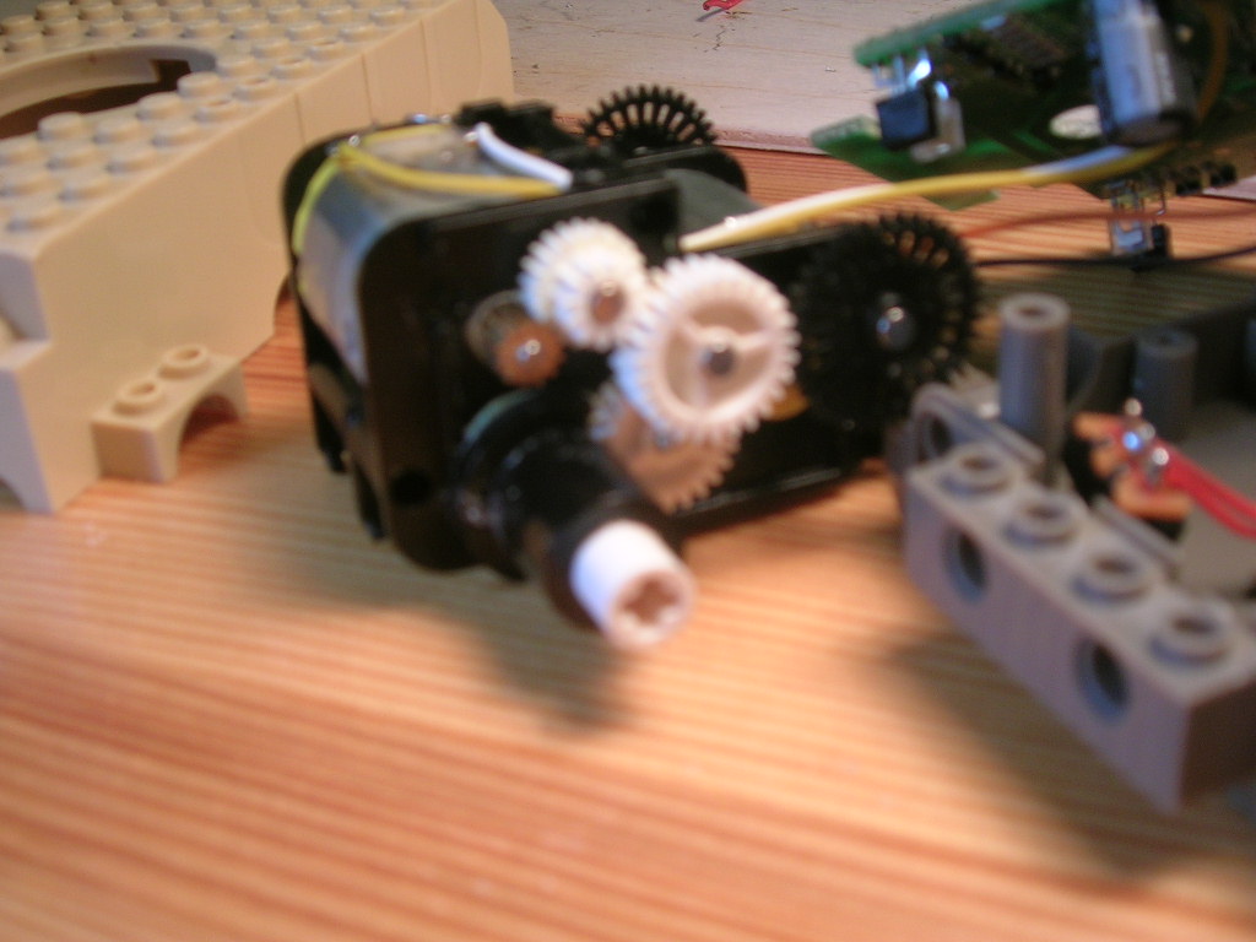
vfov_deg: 32.9
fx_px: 1596
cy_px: 471
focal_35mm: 44
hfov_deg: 42.9
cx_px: 628
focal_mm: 6.7
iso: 50
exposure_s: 1/49.5
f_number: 3
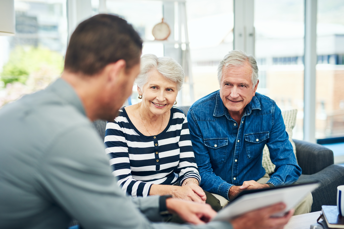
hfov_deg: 39.6
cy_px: 114
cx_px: 172
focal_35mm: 50
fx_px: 478
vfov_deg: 27.0
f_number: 1.8
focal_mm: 50
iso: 250
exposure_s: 1/400
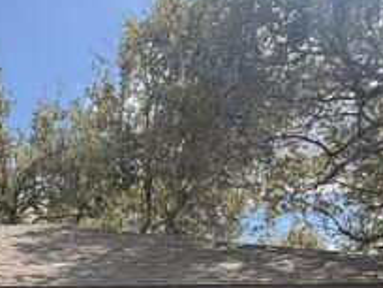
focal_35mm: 44
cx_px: 77
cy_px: 399
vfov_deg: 26.5
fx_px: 487
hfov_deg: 41.1
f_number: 2.2
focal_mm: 2.22
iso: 40
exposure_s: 1/531
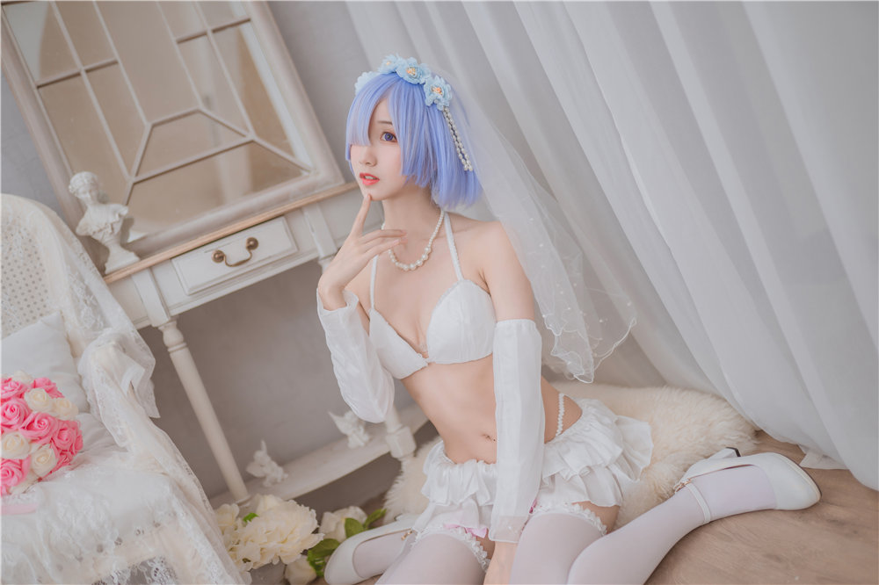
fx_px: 854
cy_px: 292
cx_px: 440
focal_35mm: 35
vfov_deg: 37.8
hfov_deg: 54.5
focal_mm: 35
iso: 160
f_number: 1.4
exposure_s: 1/125
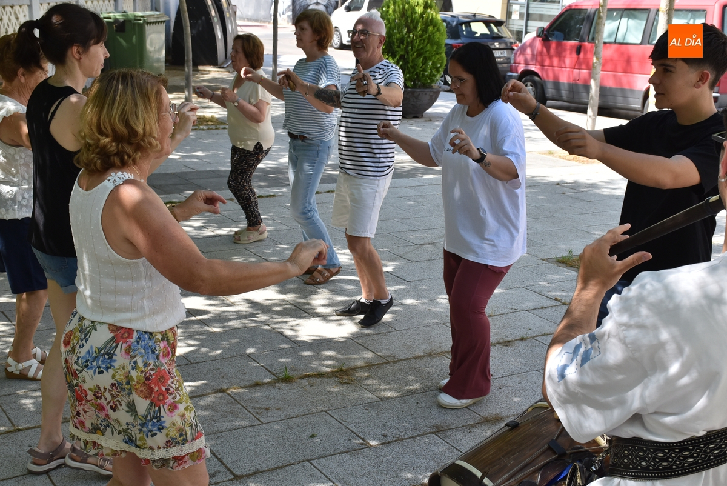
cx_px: 364
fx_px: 1031
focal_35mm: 51
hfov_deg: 38.9
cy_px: 243
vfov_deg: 26.5
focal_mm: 34
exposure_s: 1/250
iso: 320
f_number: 8
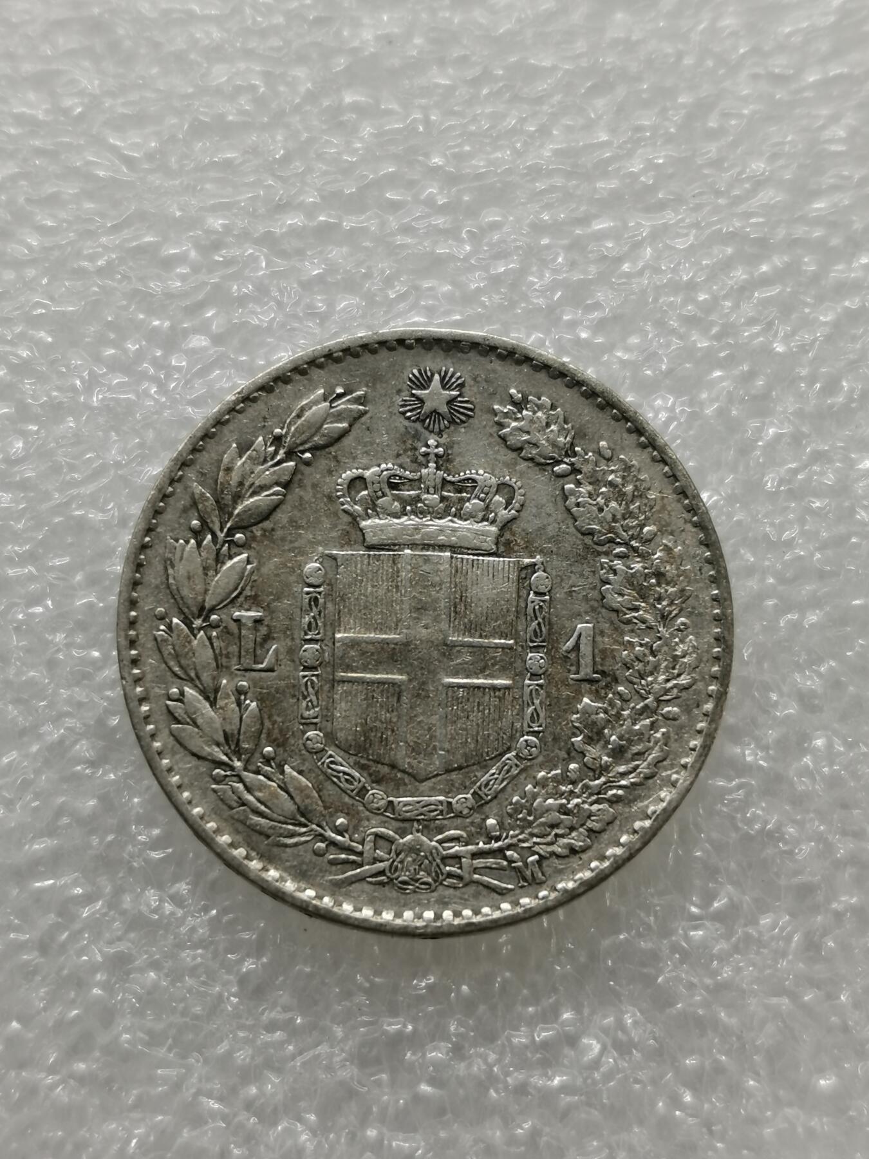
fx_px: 2410
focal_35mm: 72
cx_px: 434
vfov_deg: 27.0
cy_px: 580
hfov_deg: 20.4
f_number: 1.6
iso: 50
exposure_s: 1/117
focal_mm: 5.56
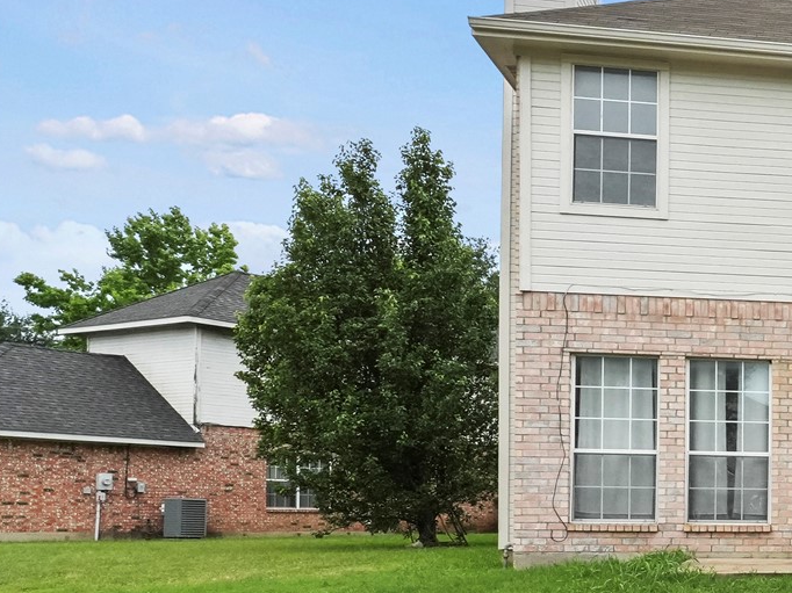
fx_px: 1156
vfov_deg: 28.1
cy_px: 487
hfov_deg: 29.1
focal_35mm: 51
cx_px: 1078
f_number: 11
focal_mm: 11
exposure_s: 1/125
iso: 800
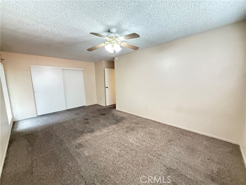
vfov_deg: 85.7
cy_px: 92
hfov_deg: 102.1
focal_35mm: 14
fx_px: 99
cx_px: 123
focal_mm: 2.22
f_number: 2.2
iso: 800
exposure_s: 1/60
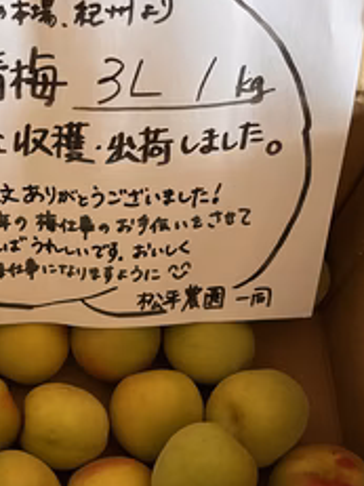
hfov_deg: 31.2
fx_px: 632
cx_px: 63
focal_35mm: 45
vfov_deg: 41.3
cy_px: 341
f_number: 1.6
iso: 500
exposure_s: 1/53
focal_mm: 5.1
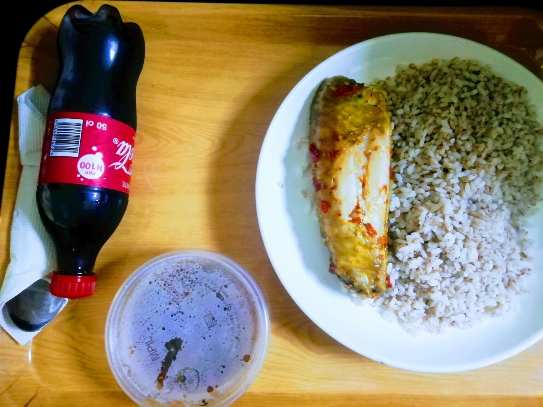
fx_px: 408
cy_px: 204
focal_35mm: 26
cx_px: 272
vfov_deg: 53.1
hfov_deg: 67.3
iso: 800
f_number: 2.2
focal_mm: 3.46
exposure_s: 1/14.3
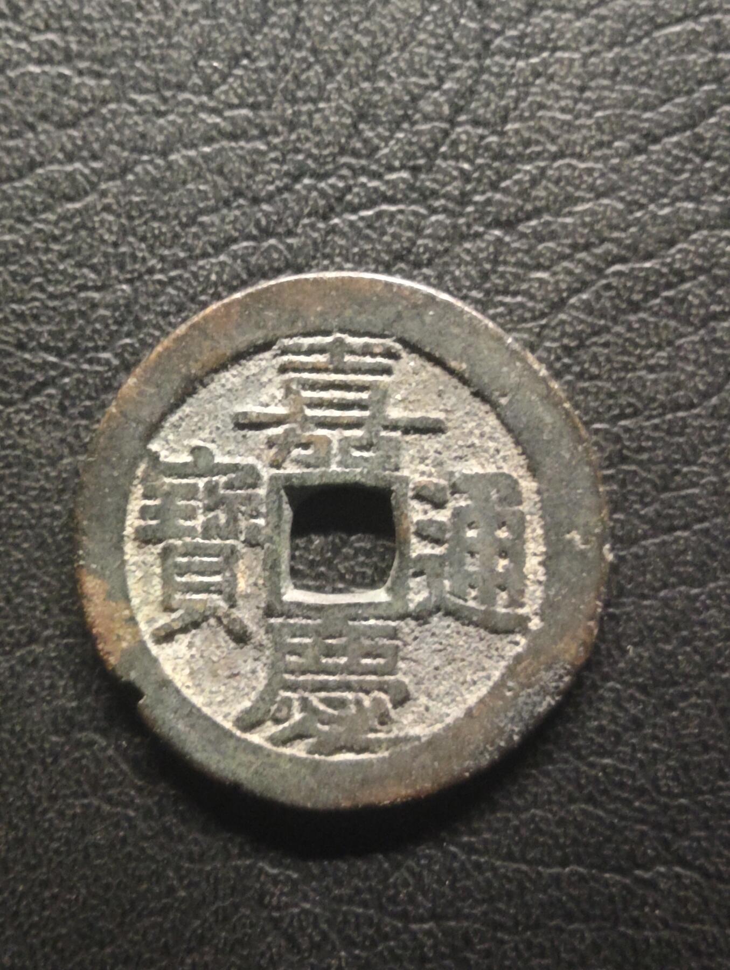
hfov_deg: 29.2
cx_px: 365
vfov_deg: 38.1
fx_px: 1403
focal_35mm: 50
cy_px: 485
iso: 1250
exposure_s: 1/16.7
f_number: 2.2
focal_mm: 3.42
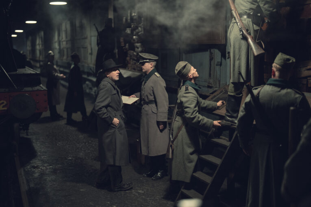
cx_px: 156
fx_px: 432
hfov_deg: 39.6
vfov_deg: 27.0
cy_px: 104
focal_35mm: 50
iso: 1250
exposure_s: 1/250
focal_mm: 50
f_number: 1.2
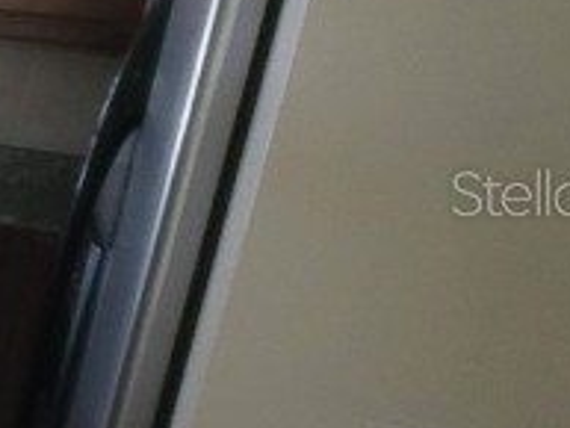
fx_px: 1137
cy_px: 192
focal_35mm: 69
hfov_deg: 15.4
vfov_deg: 21.3
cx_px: -783
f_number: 2.2
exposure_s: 1/30
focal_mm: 2.2
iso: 320
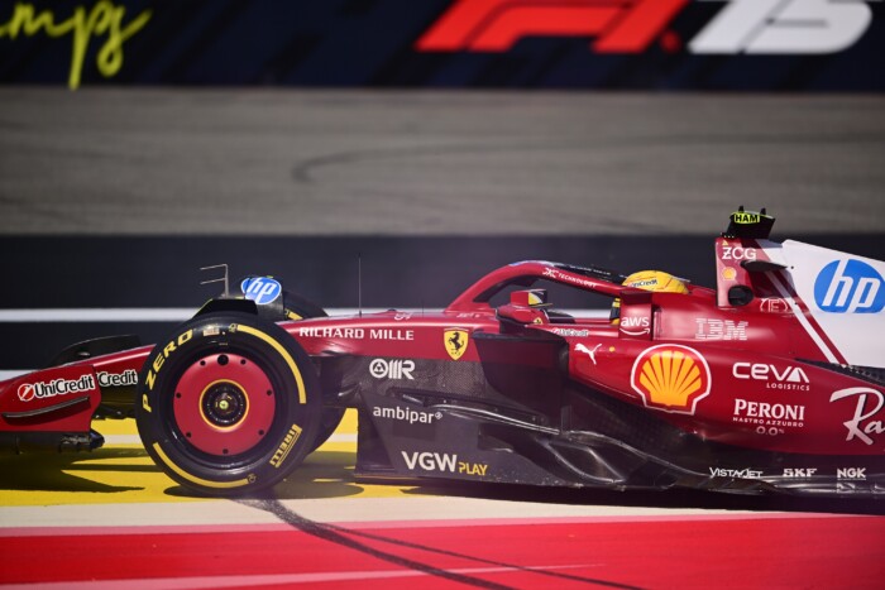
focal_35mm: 400
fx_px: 9835
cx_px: 442
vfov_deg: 3.4
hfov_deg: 5.2
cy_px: 295
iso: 80
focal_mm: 400
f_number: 2.8
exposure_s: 1/2500
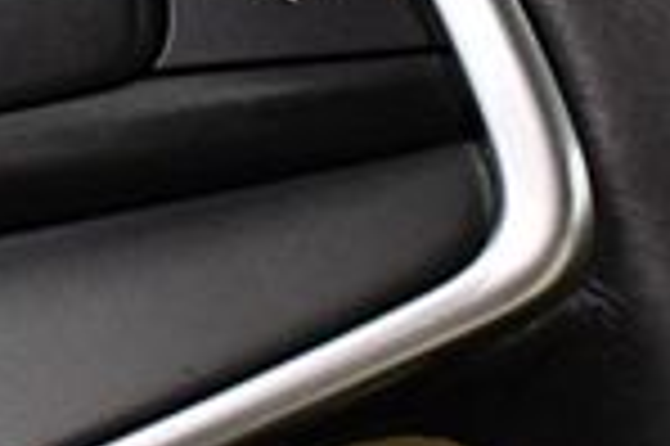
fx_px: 2882
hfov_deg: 12.8
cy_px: -113
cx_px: -189
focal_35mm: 155
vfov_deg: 8.7
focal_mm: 18
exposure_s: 1/80
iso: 3200
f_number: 3.5
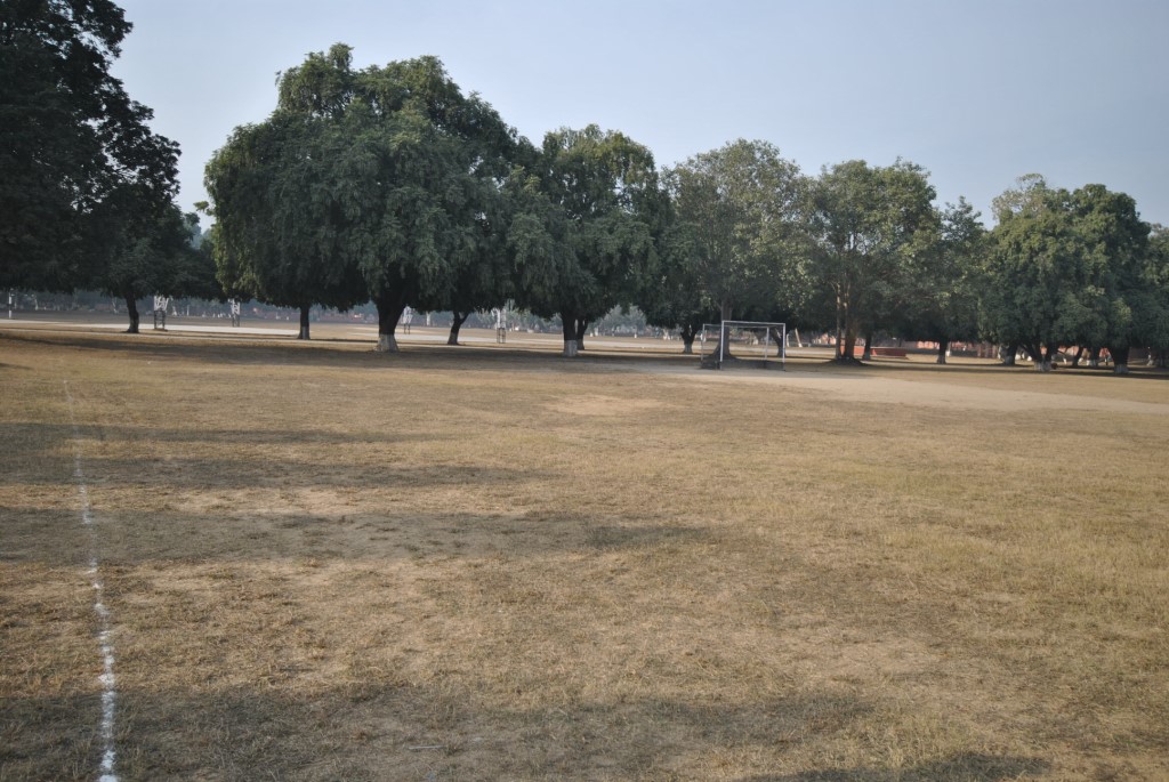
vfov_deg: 43.7
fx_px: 975
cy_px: 391
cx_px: 584
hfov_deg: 61.9
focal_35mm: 30
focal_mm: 20
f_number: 7.1
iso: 100
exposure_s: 1/200
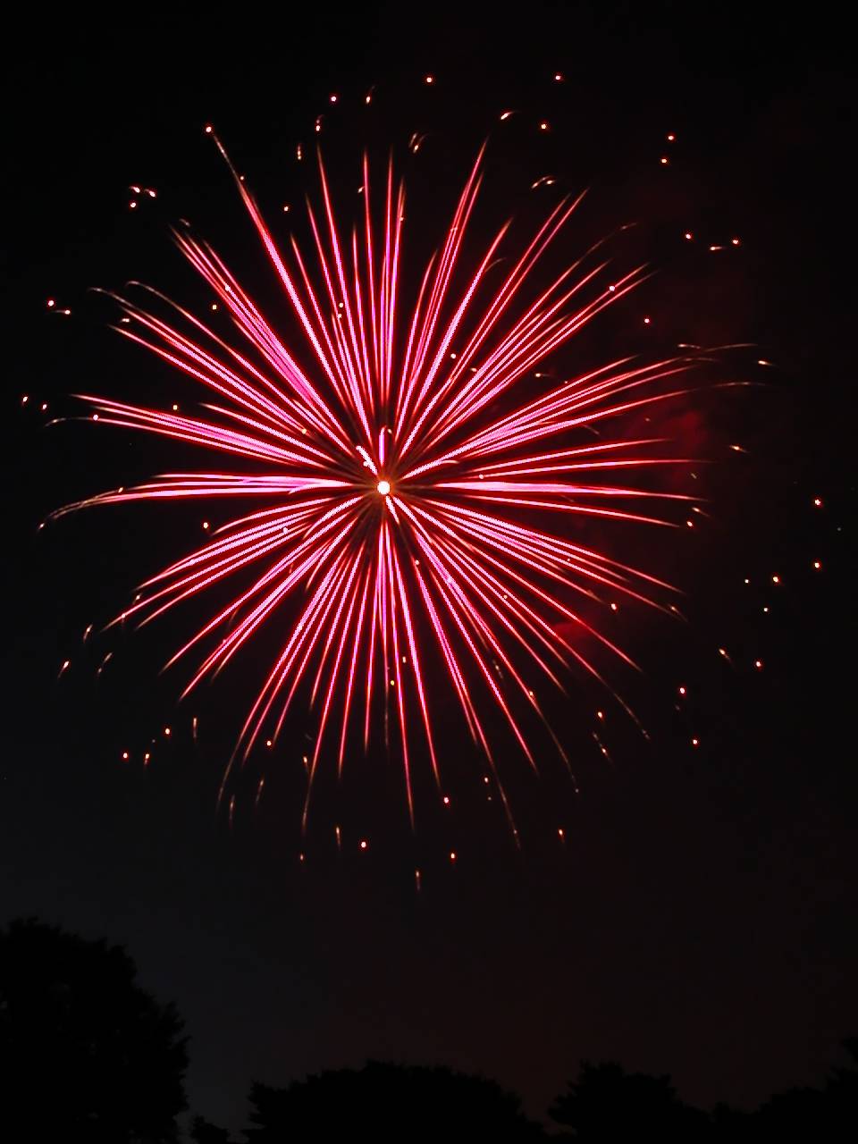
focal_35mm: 42
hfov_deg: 34.3
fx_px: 1388
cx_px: 429
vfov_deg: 44.8
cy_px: 572
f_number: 7.3
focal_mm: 10.7
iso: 100
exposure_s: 4.77
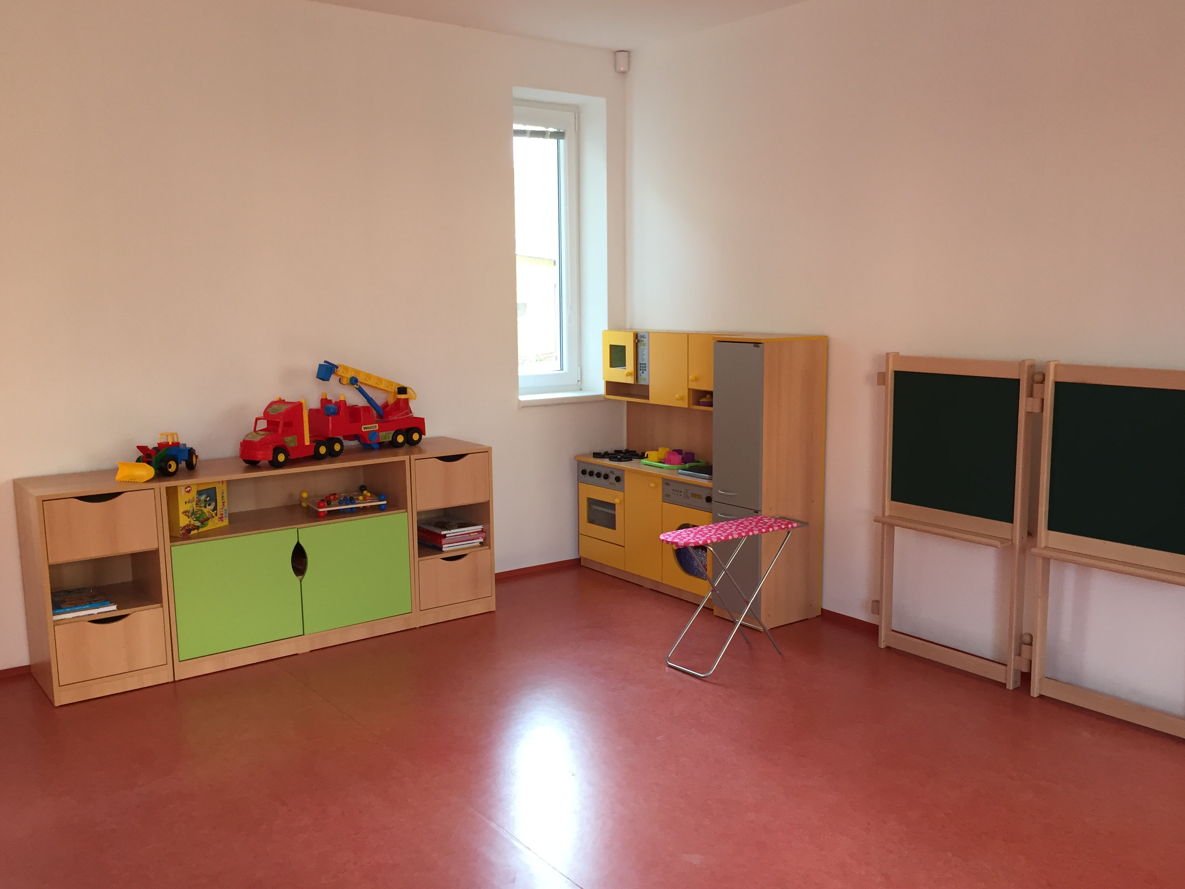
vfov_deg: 45.4
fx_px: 1061
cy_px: 464
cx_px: 616
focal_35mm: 31
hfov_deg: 58.3
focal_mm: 4.15
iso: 40
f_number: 2.2
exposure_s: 1/33
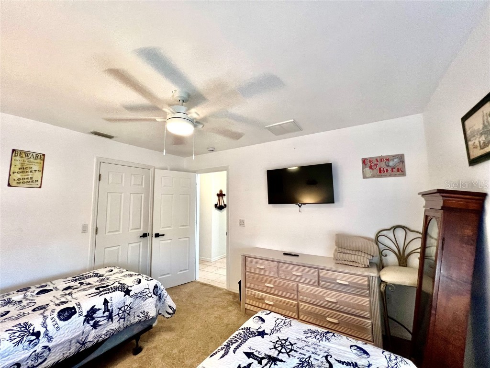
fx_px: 184
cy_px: 184
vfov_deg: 89.9
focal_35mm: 13
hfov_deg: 106.2
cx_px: 245
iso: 250
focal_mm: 1.57
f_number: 1.8
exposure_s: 1/60
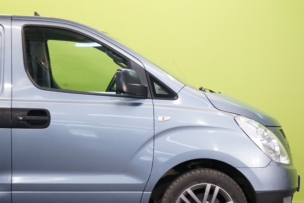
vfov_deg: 14.1
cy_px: 126
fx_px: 819
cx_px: 161
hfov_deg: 21.0
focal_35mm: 97
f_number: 5.6
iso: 2000
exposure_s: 1/100
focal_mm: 70
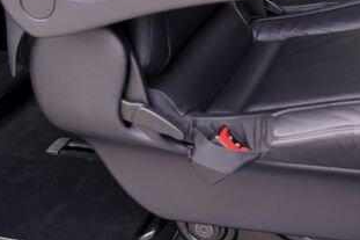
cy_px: -142
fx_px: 790
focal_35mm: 79
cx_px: 234
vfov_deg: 15.6
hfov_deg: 25.6
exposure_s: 1/40
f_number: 3.2
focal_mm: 24
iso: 100
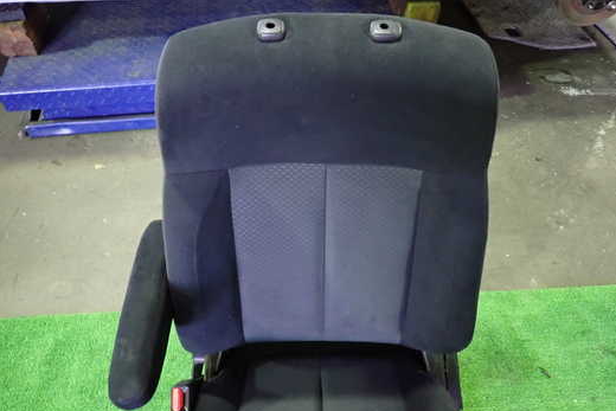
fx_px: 513
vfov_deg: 43.5
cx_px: 316
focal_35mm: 30
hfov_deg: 61.9
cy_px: 237
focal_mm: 4.5
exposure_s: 1/25
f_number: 2
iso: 800
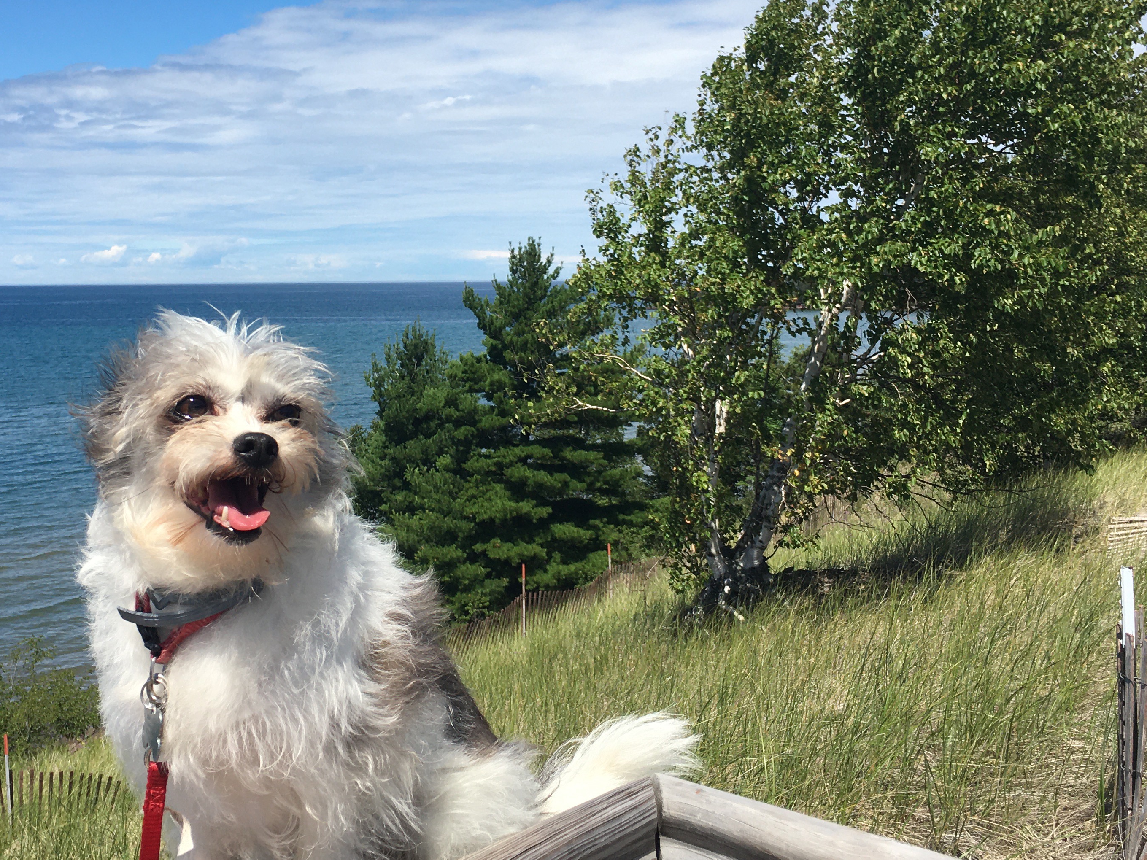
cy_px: 300
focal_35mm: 43
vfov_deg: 33.4
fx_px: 1425
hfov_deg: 43.5
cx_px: 434
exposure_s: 1/1923
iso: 25
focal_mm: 4.15
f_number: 2.2
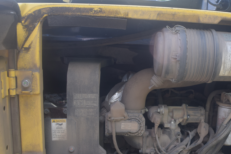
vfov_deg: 26.4
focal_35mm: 51
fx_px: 327
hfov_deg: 37.3
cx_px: 189
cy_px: 98
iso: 400
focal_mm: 20
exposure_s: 1/200
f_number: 7.1
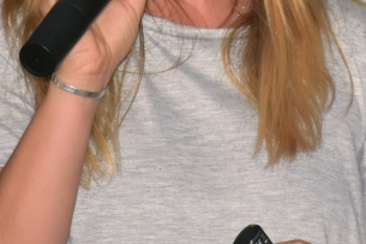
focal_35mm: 615
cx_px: 230
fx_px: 6249
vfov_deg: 2.2
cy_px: -64
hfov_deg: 3.4
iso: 800
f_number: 5.6
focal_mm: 122
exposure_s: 1/60
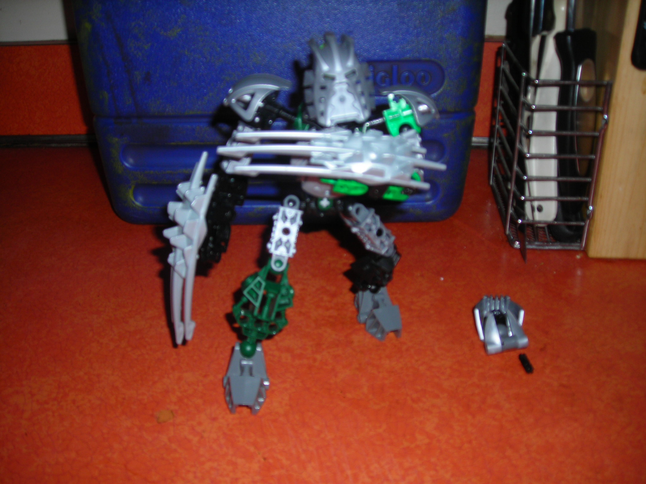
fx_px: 709
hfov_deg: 49.0
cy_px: 242
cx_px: 323
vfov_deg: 37.7
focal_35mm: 38
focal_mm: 6.3
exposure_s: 1/60.1
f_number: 3.2
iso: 50
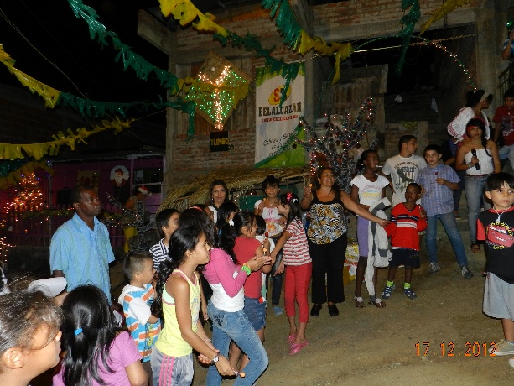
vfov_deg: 56.8
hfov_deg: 71.6
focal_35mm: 24
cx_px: 260
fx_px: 356
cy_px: 190
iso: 200
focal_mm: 4
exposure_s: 1/30
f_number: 3.4
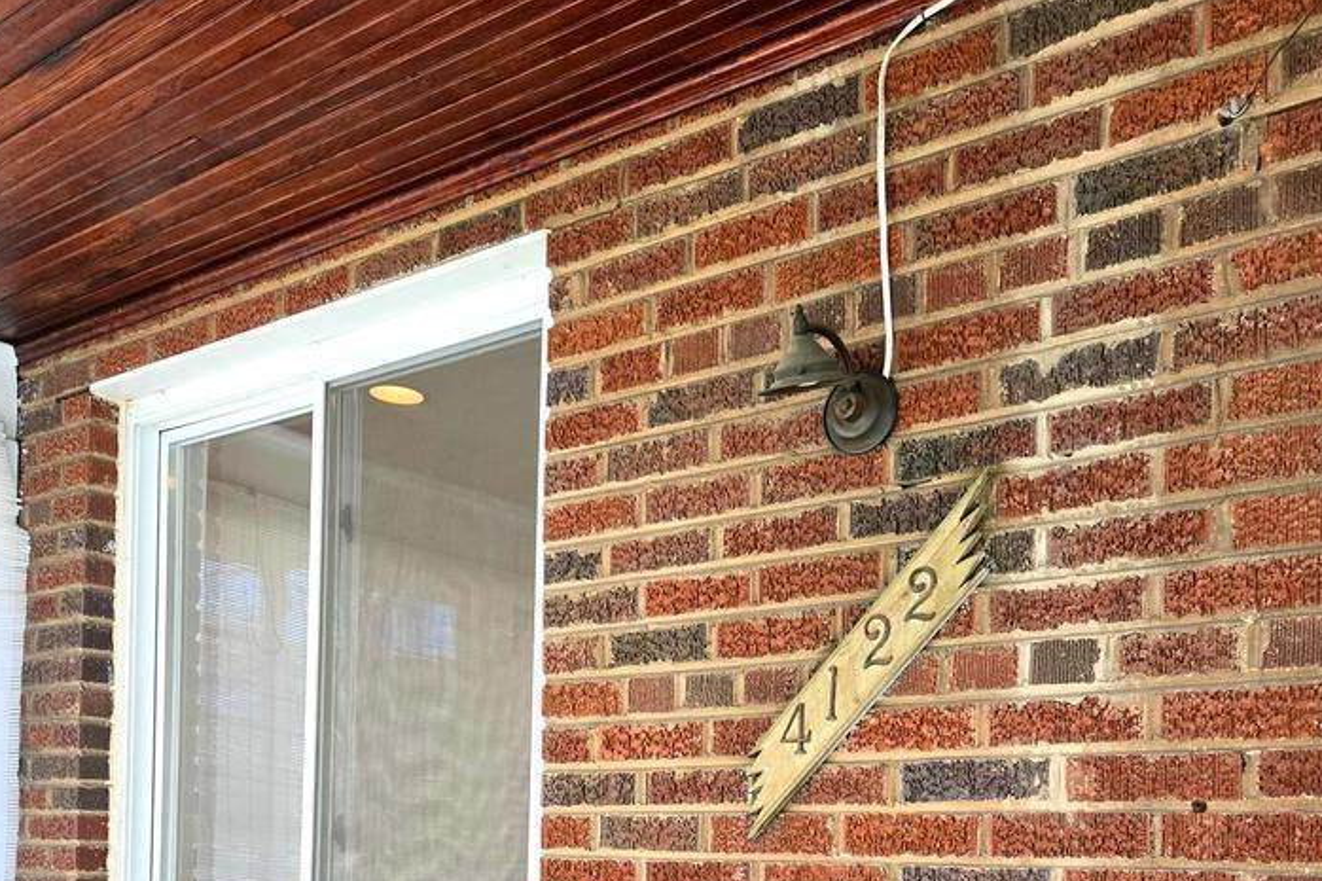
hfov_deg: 51.9
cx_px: 710
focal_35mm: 37
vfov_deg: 33.8
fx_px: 1358
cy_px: 805
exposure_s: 1/180
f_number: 1.8
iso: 250
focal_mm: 5.4
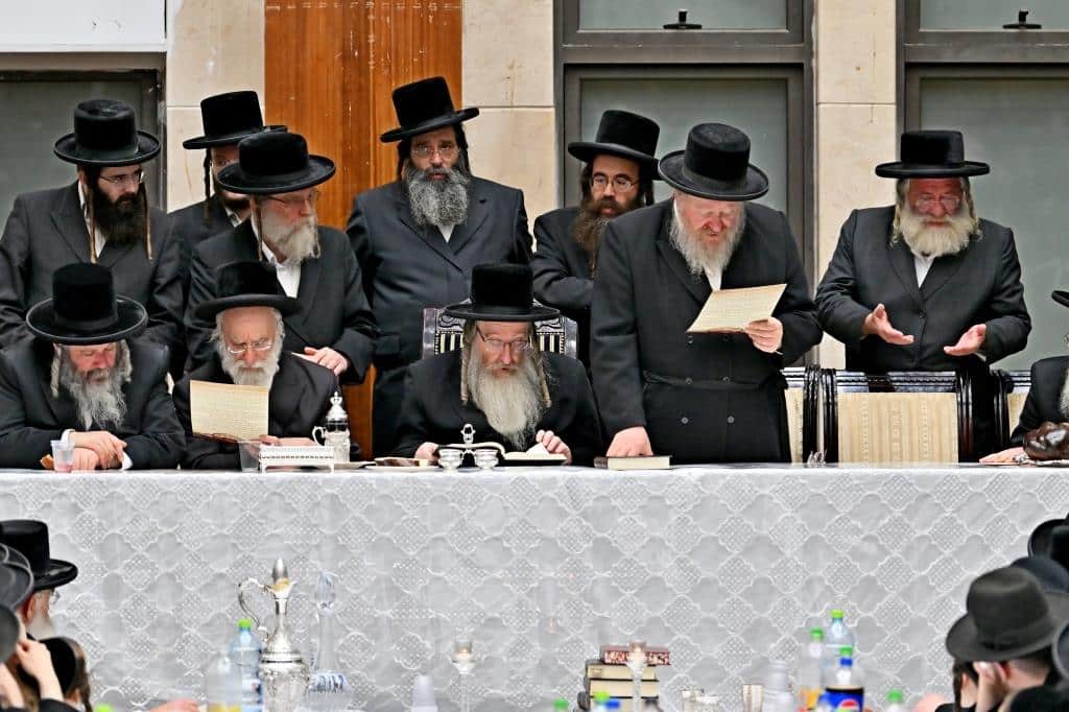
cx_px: 534
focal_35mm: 240
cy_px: 356
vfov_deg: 5.7
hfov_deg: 8.6
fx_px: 7124
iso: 640
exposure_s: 1/250
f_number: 2.8
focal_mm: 160
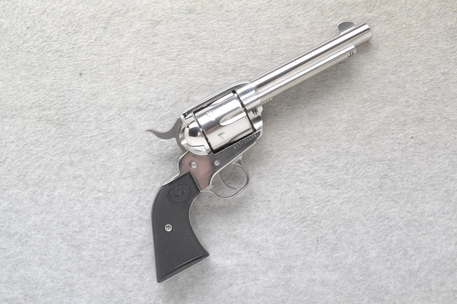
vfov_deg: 26.5
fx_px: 647
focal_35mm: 51
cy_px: 152
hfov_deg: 38.9
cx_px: 228
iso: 3200
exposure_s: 1/60
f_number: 20
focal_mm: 34
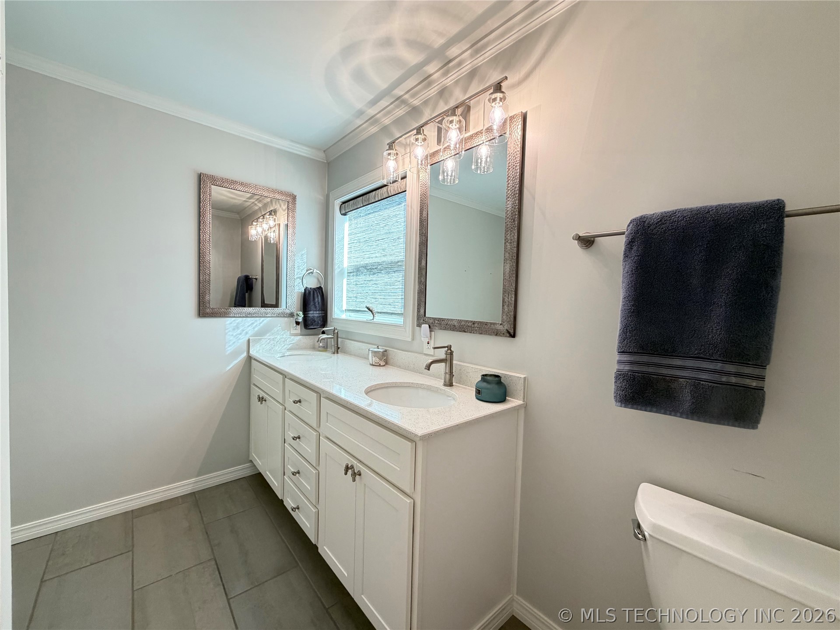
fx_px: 340
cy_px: 315
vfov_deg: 85.7
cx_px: 420
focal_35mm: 14
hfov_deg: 102.1
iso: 250
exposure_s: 1/60
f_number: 2.2
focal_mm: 2.22
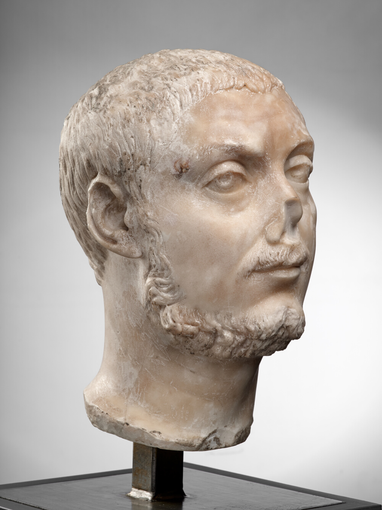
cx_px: 191
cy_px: 255
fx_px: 927
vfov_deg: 30.7
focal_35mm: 63
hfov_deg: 23.3
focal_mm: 80
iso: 200
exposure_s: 1/125
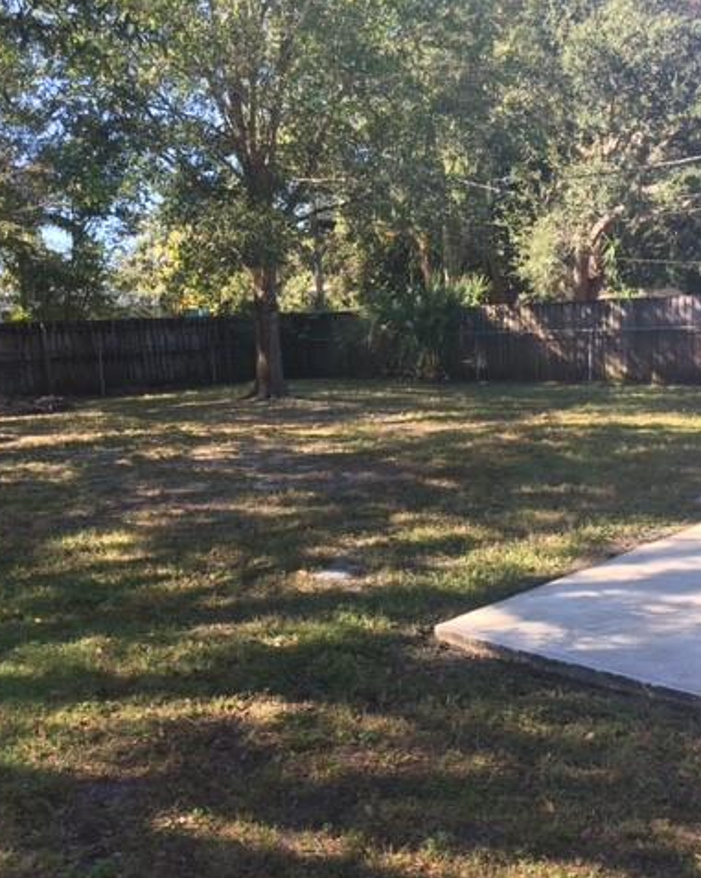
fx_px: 986
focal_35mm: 38
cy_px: 438
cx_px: 416
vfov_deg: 48.0
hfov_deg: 39.0
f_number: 2.2
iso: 25
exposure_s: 1/128
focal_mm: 4.15
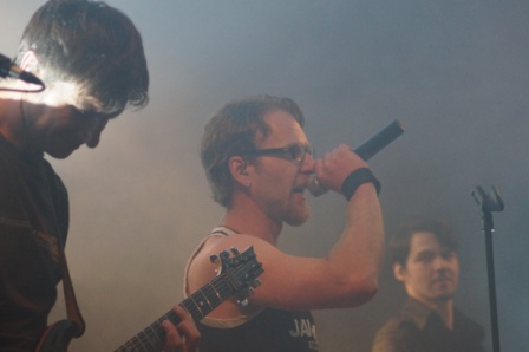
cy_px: 176
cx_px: 264
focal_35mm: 180
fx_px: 2643
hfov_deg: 11.4
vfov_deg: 7.6
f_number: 4
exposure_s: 1/200
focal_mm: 120
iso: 2000
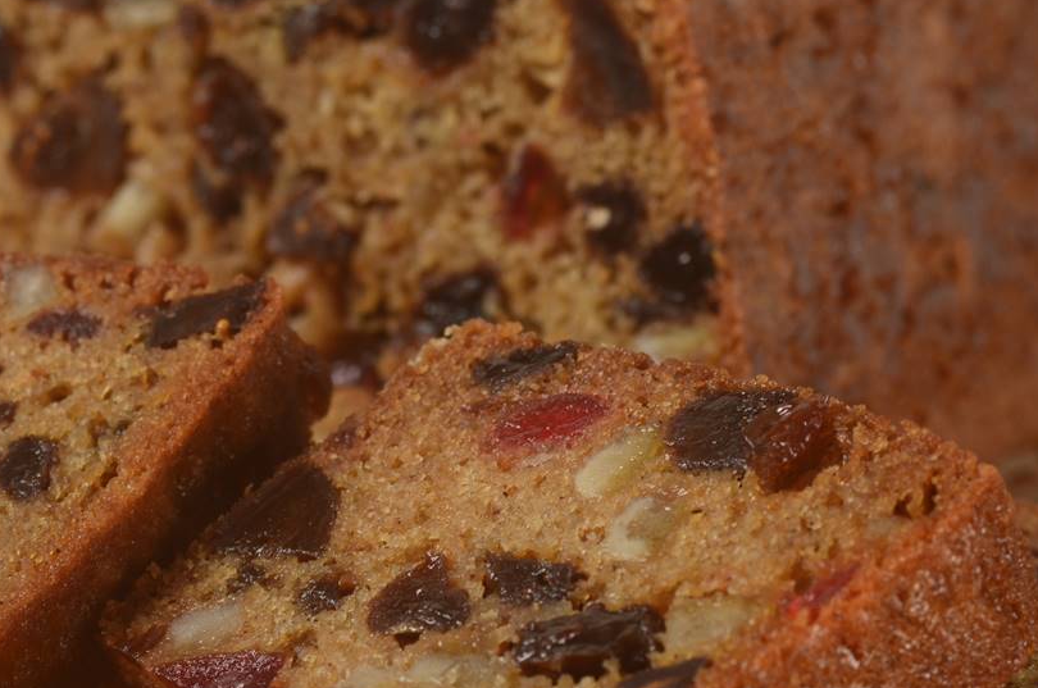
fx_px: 7161
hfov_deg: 8.3
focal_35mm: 249
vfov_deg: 5.5
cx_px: 358
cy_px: 364
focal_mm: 105
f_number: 8
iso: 100
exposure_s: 1/125
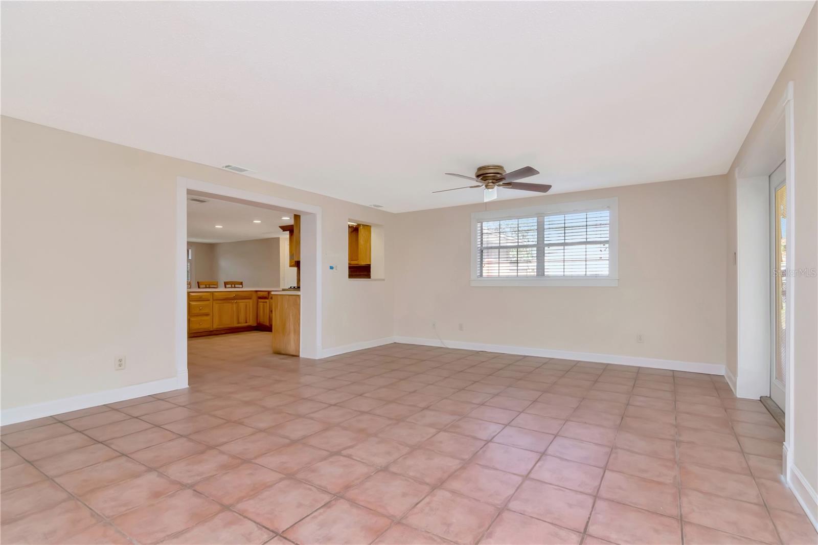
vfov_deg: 72.0
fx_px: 375
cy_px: 272
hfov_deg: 95.0
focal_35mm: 16
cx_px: 409
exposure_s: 1/80
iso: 1000
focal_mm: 11
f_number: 10
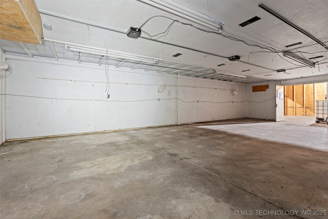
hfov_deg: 96.7
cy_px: 110
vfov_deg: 73.7
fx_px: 146
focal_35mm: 16
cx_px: 164
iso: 640
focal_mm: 16
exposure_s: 6
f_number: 8
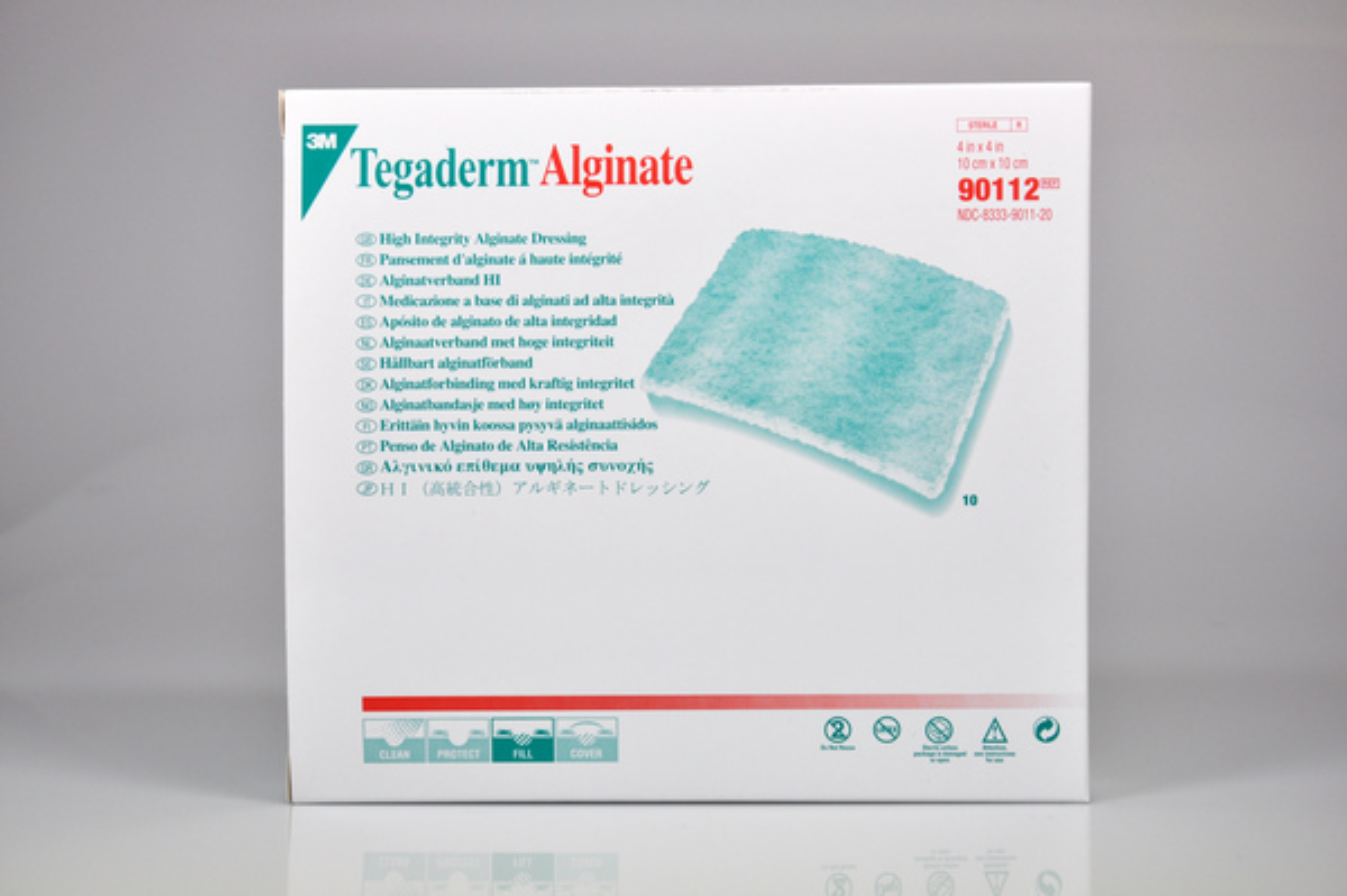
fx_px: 2131
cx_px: 674
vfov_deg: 23.7
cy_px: 448
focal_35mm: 57
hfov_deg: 35.1
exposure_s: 1/160
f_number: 6.3
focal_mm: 38
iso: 200
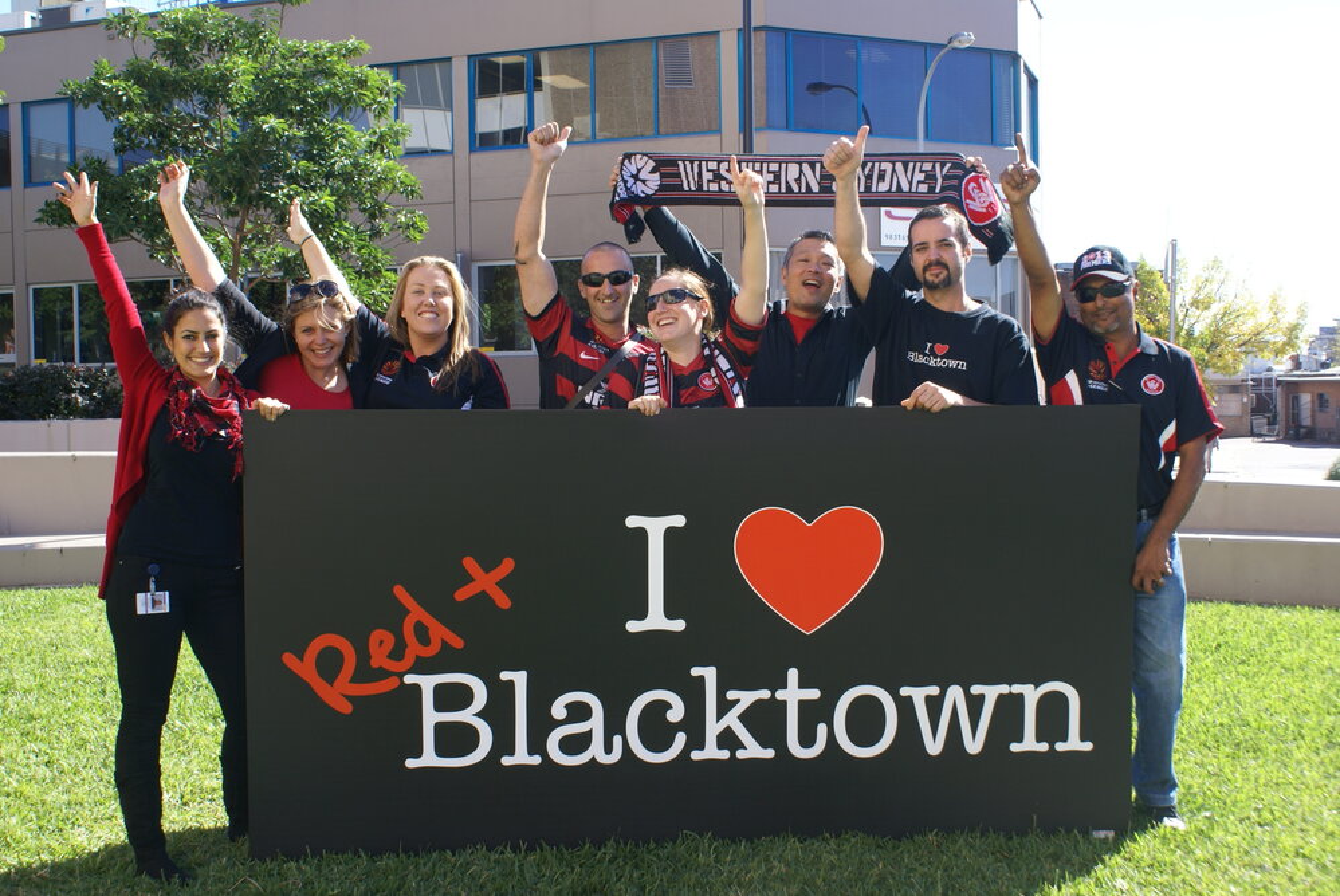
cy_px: 448
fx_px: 1453
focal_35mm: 39
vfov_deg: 34.3
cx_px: 670
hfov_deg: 49.5
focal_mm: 26
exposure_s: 1/100
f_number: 8
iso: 100
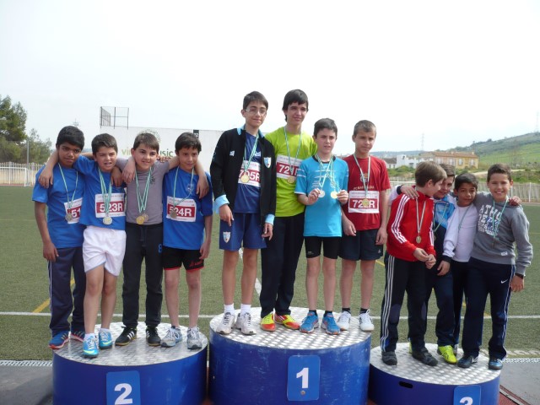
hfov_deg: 52.6
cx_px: 270
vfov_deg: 40.7
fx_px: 546
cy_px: 202
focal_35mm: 35
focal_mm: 5.8
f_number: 2.8
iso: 100
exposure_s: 1/800
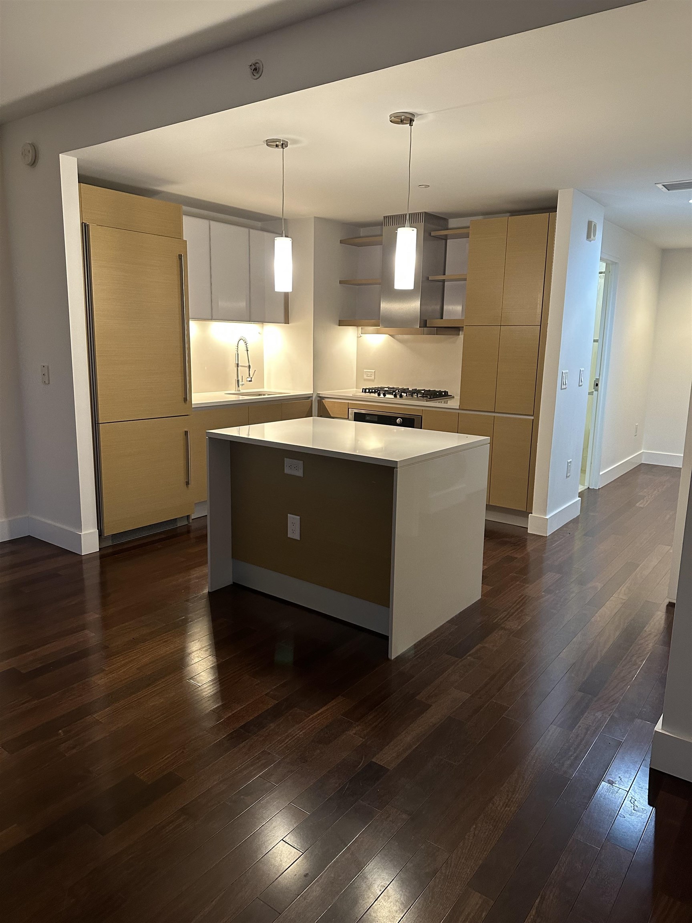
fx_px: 640
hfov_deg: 56.8
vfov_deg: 71.6
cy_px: 462
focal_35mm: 24
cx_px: 346
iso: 320
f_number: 1.78
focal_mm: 6.86
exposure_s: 1/60
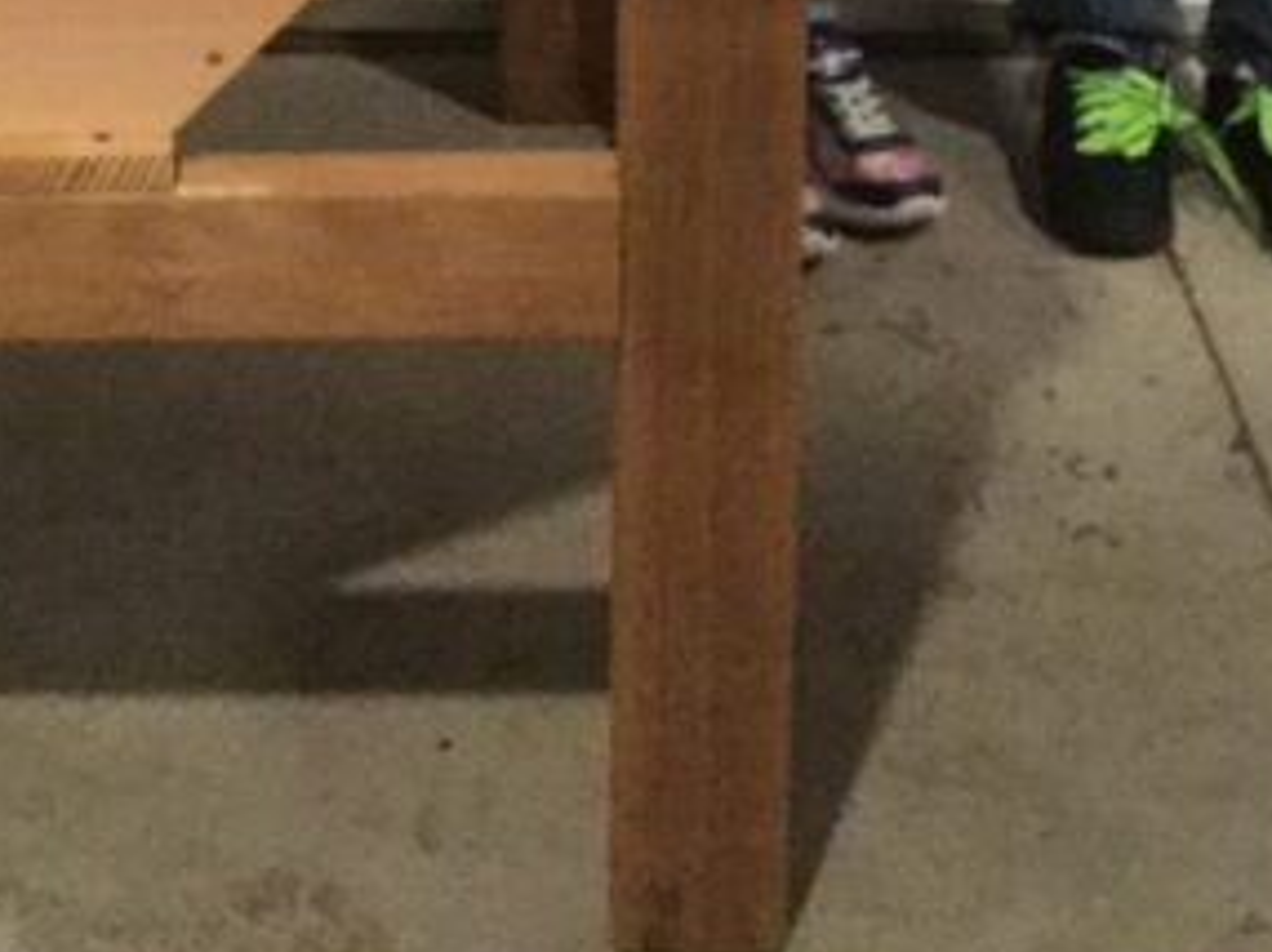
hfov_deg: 17.5
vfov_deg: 12.3
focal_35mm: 111
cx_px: 116
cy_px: -734
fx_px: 4075
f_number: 2.4
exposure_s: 1/15
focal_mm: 3.3
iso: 320
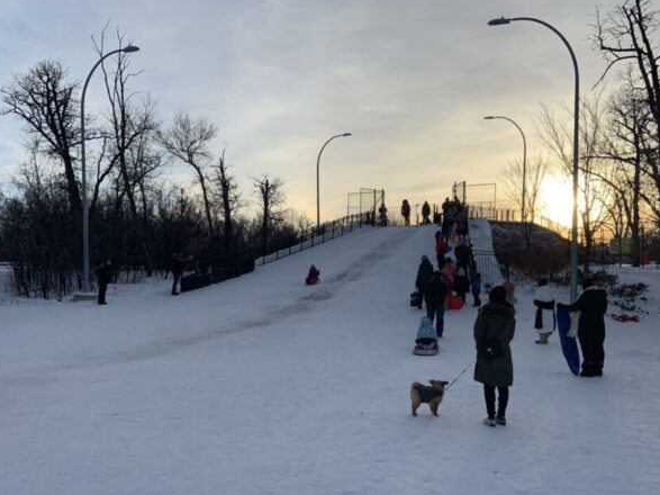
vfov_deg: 41.5
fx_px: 648
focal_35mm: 34
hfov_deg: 54.0
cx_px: 334
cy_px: 309
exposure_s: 1/2160
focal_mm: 4.25
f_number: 1.8
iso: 25
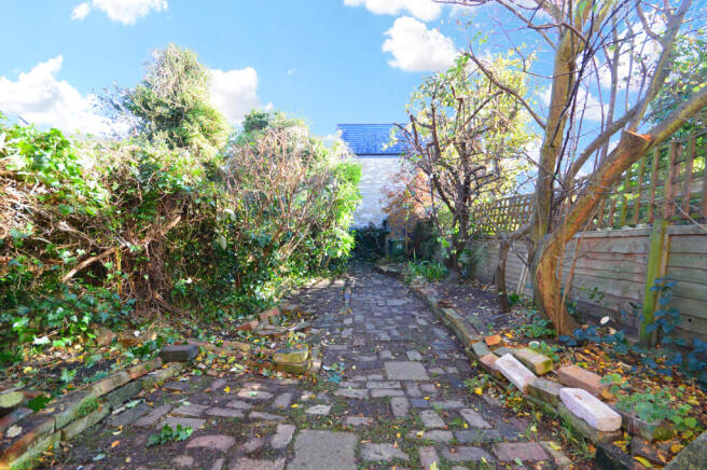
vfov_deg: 77.2
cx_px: 354
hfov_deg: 100.4
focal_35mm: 15
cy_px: 235
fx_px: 294
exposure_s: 1/200
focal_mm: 10
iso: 1400
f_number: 7.1
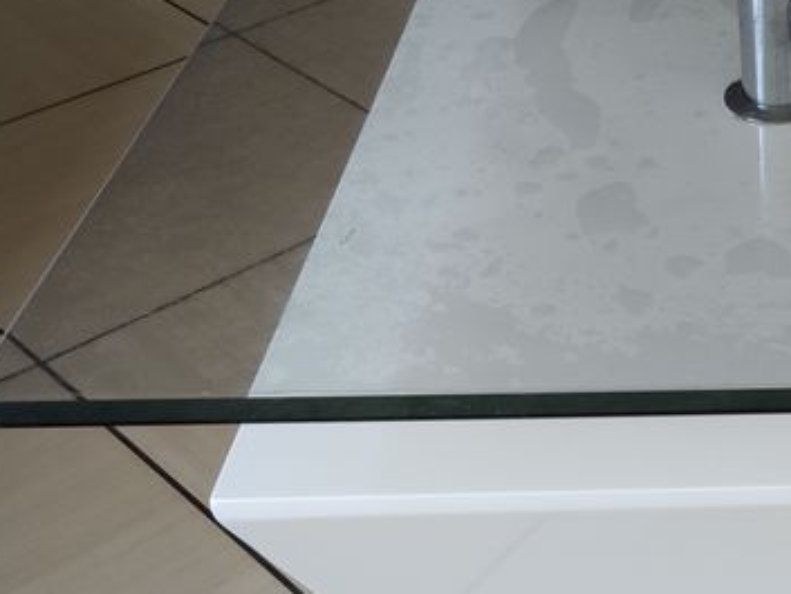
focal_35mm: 68
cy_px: 341
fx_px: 1554
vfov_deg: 21.6
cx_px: 874
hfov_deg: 26.3
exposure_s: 1/100
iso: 323
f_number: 1.69
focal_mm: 6.72
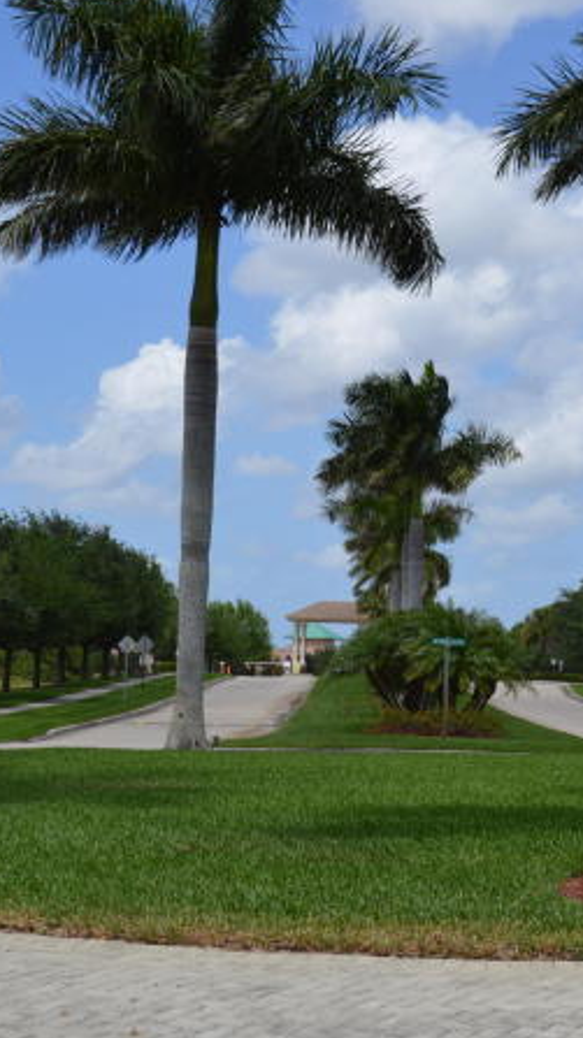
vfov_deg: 31.9
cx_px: 439
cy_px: 506
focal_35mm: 66
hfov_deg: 18.1
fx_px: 1816
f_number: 9
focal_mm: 26
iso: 100
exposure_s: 1/320
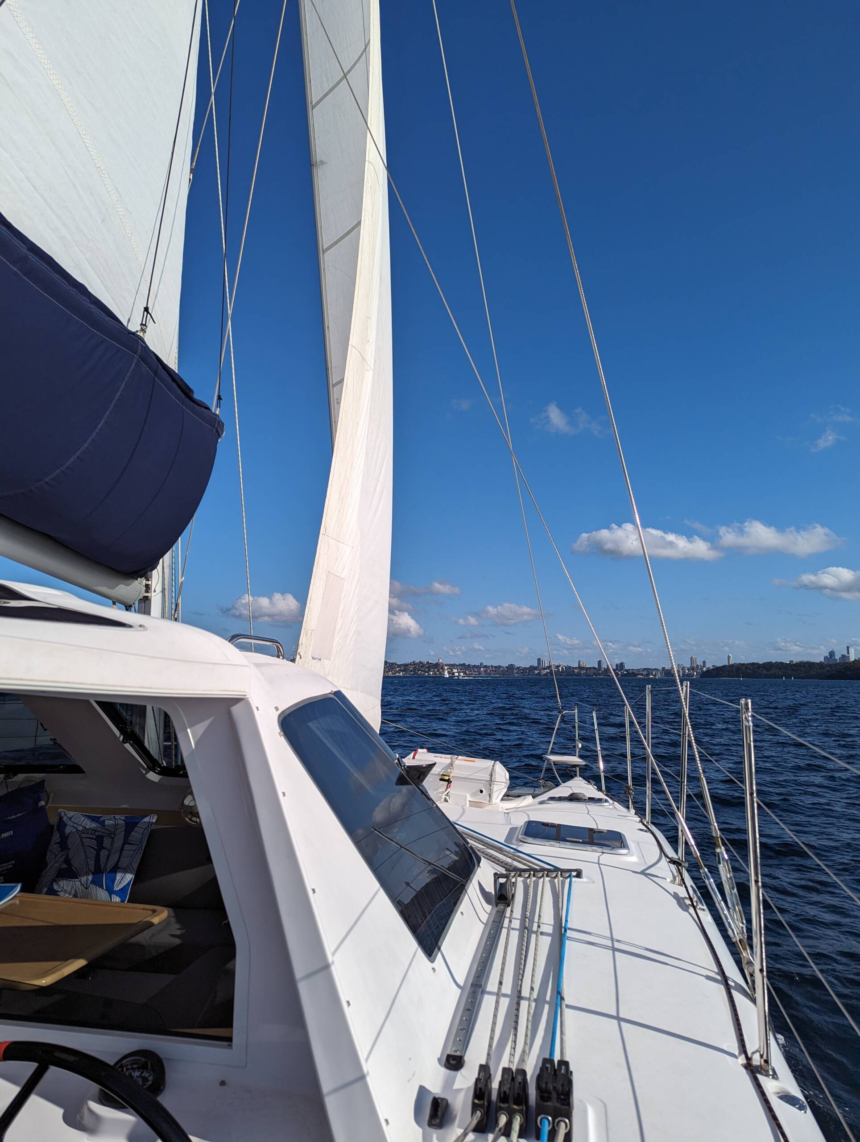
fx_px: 793
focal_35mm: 24
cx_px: 430
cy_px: 571
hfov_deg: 56.9
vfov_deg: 71.5
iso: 44
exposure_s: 1/4717
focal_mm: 6.81
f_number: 1.85
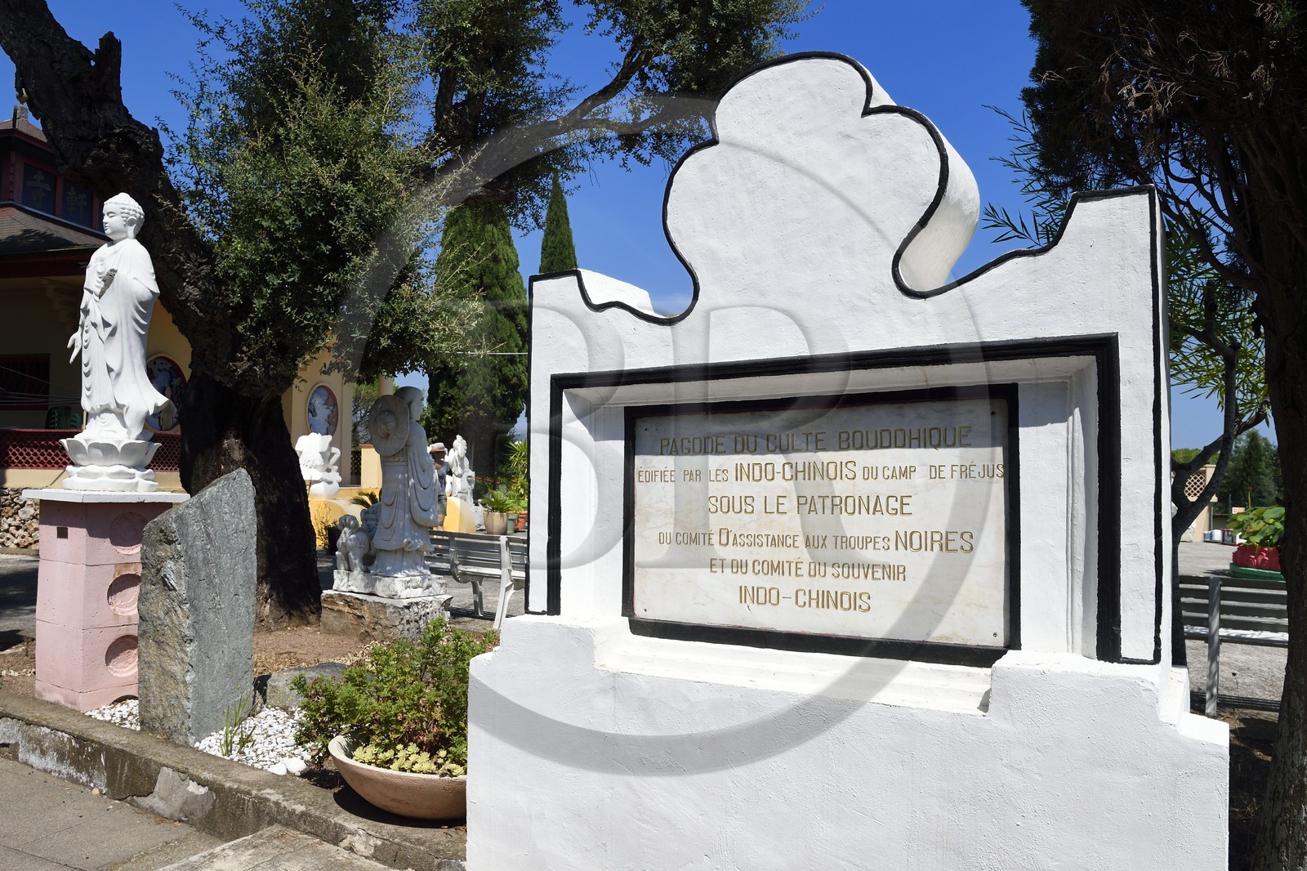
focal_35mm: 24
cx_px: 654
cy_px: 436
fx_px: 871
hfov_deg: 73.8
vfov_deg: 53.1
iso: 200
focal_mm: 24
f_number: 13
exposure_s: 1/320
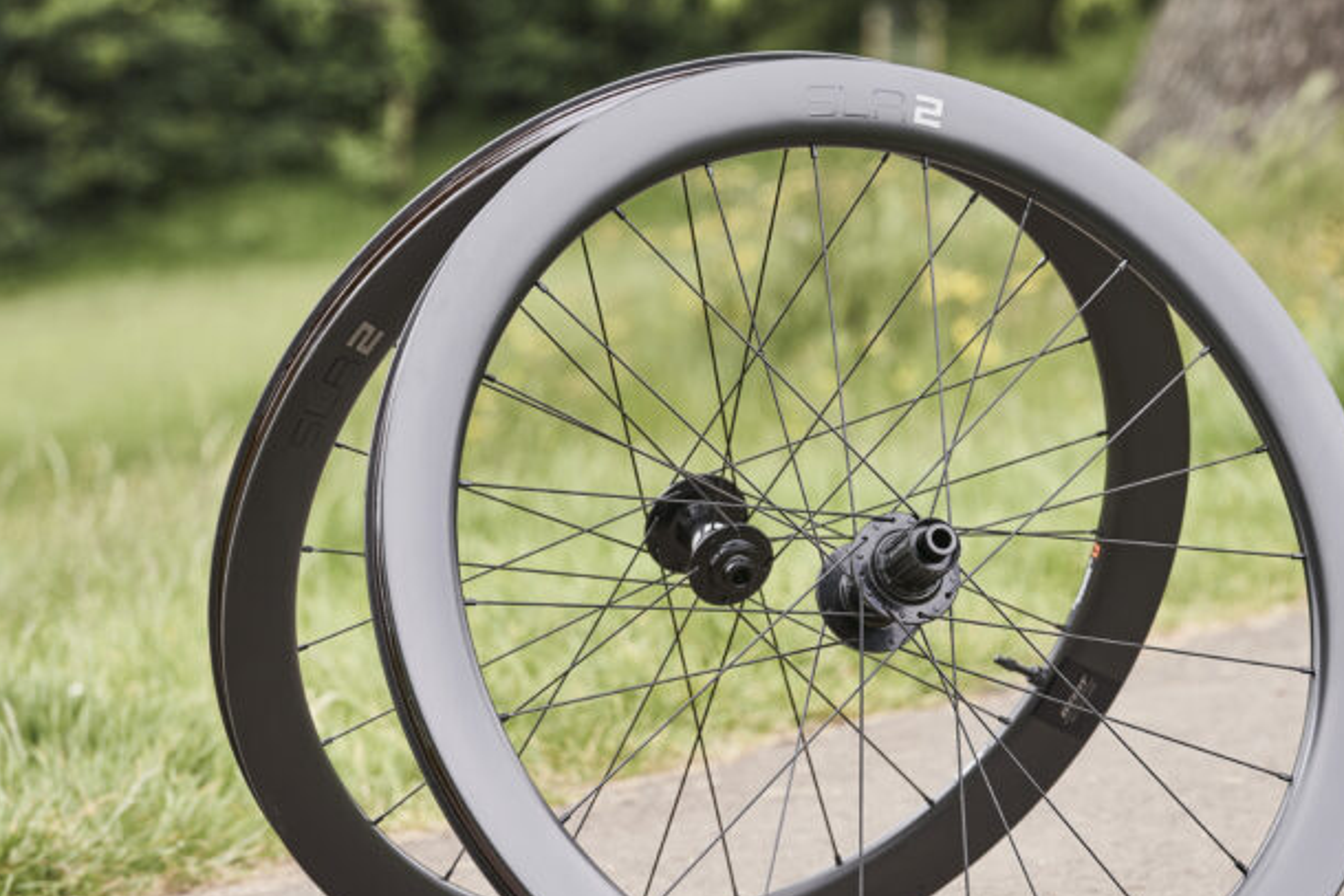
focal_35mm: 196
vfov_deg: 7.0
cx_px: 701
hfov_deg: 10.5
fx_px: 7319
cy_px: 578
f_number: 6.3
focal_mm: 121
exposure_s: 1/160
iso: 160
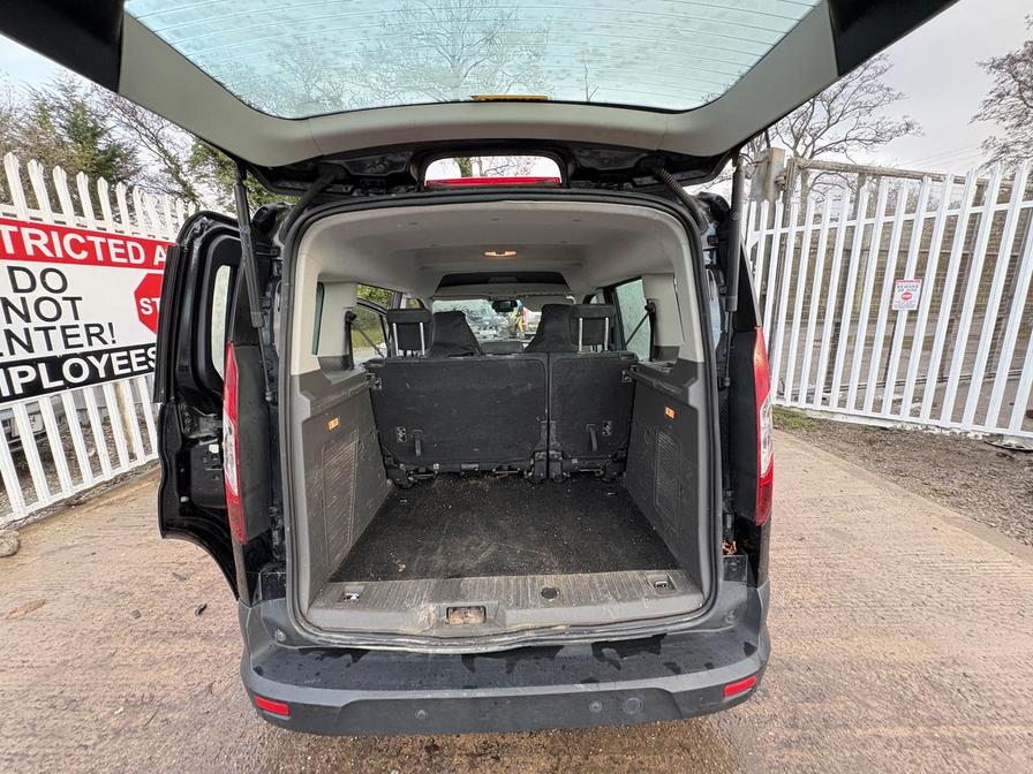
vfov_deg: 85.7
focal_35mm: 14
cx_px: 516
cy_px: 387
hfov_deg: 102.1
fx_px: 418
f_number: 2.2
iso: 400
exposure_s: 1/60
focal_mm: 2.22
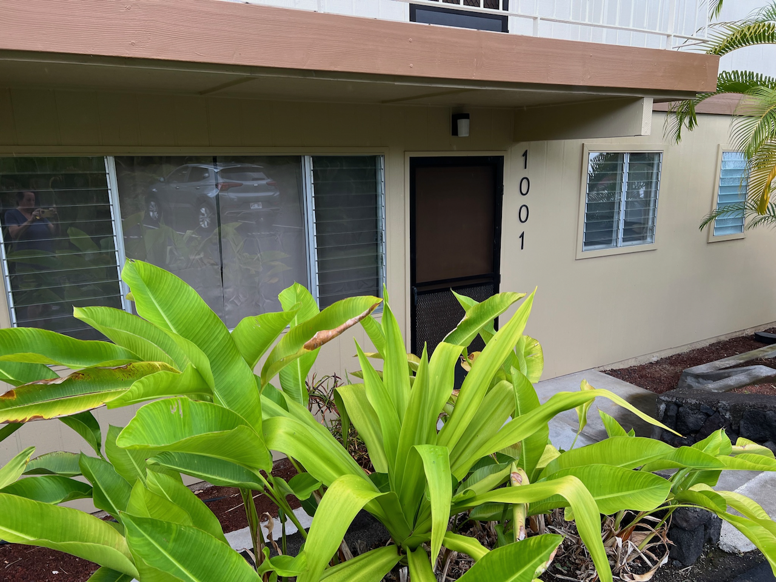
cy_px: 291
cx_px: 388
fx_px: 583
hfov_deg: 67.3
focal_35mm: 26
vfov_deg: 53.1
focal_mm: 5.7
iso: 50
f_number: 1.5
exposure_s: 1/399
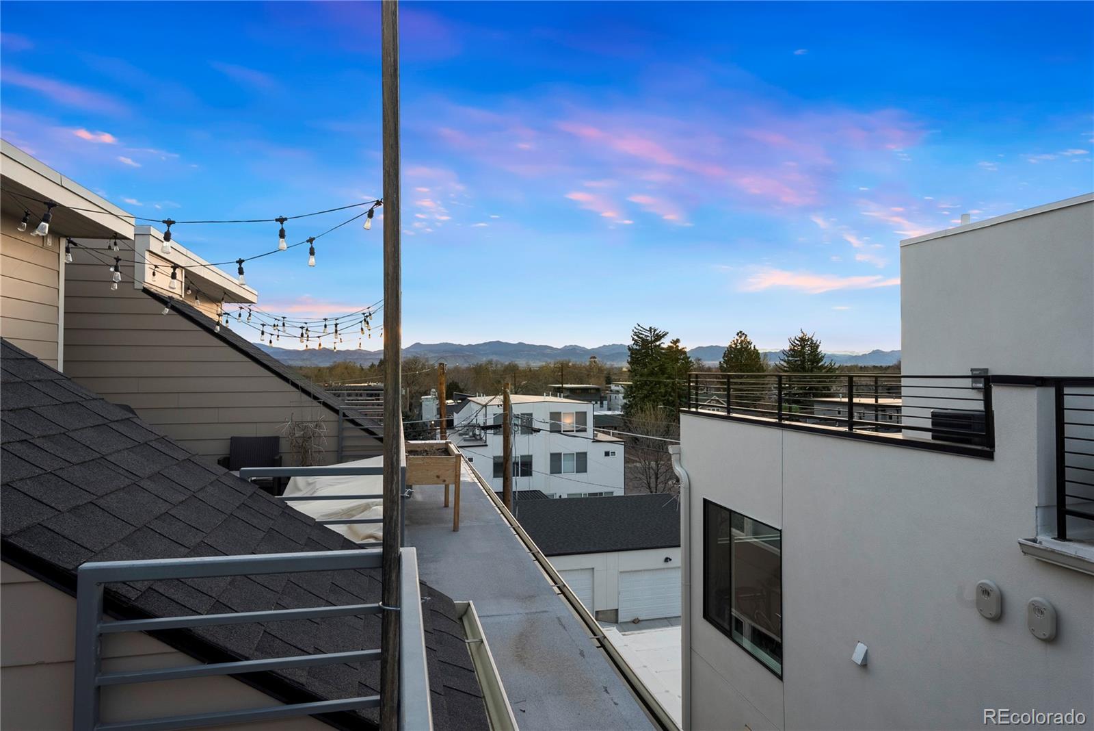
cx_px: 547
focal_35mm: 20
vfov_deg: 62.0
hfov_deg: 84.0
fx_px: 608
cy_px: 366
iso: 1000
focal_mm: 20
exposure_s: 1/13
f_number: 11
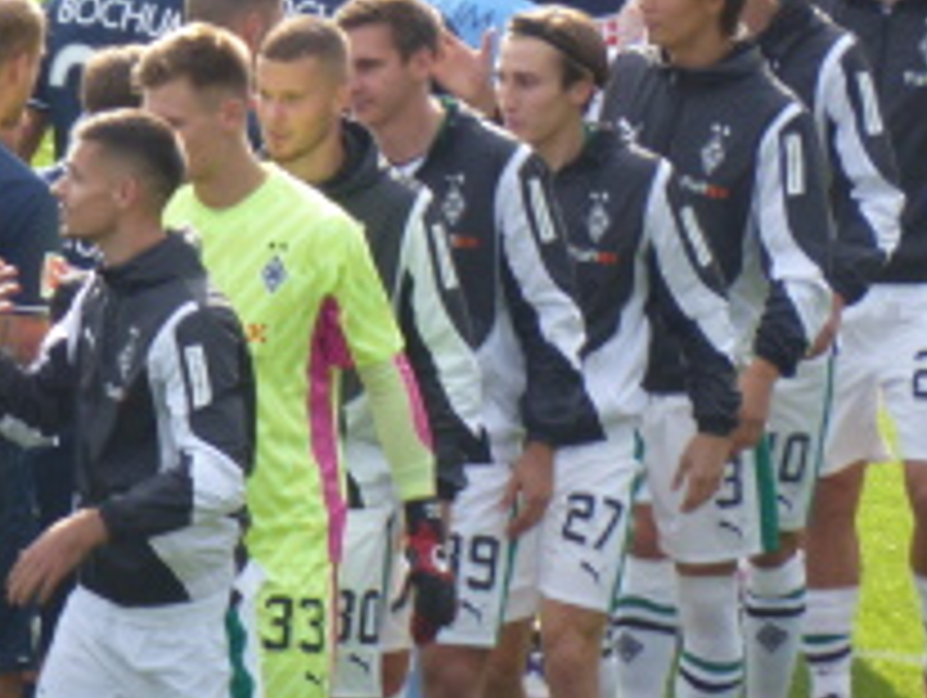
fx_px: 42227
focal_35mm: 1575
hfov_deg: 1.3
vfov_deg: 0.9
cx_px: 288
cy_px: 459
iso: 125
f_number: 6.4
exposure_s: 1/125
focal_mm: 129
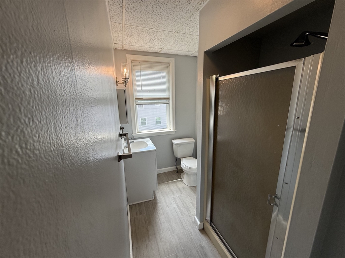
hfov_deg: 102.1
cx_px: 172
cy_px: 129
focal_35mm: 14
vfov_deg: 85.7
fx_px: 140
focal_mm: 2.22
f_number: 2.2
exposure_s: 1/175
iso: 64
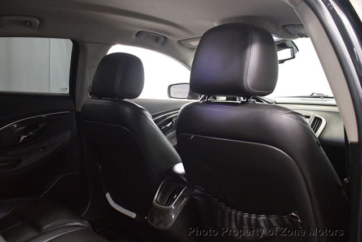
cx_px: 181
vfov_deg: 36.9
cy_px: 121
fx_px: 362
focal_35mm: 36
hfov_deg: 53.1
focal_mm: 18
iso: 4500
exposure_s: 1/60
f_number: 3.5
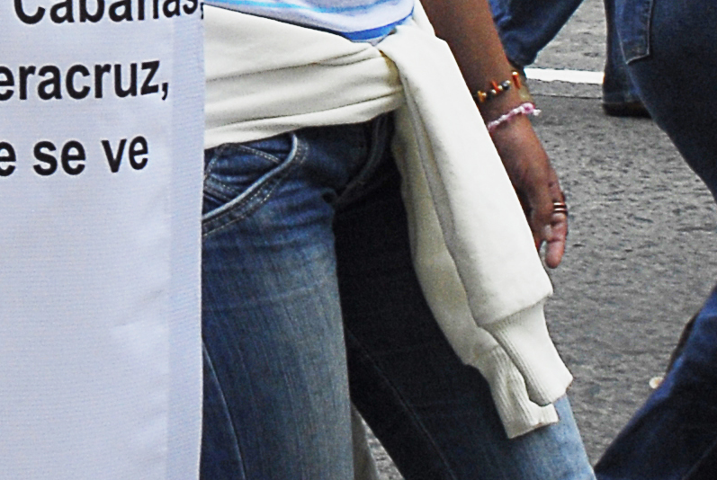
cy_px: -172
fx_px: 2034
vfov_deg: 12.9
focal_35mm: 102
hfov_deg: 19.3
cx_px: -47
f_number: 4
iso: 320
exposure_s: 1/320
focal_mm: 14
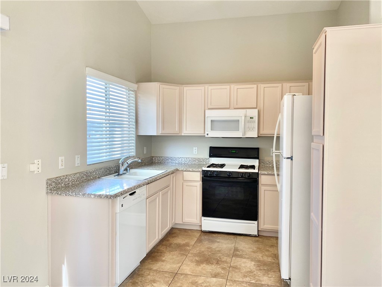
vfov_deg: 53.1
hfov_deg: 67.3
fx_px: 287
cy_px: 144
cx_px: 191
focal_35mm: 26
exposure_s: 1/120
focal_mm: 4.25
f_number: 1.8
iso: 80
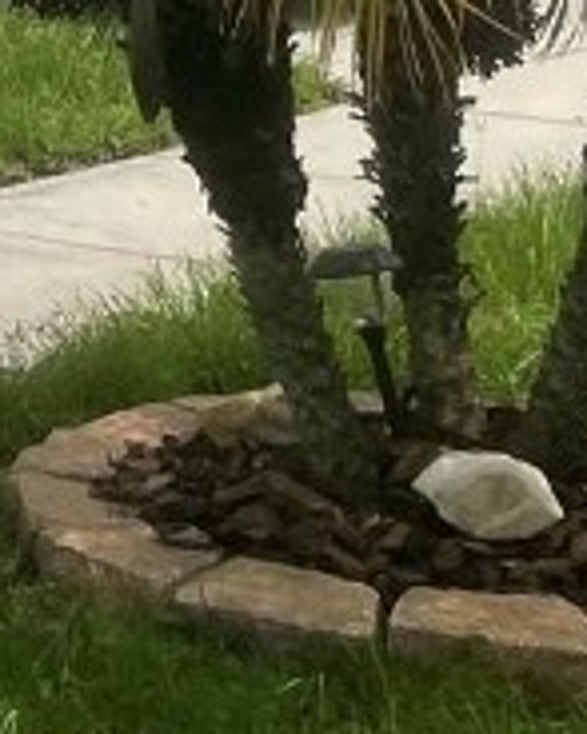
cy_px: -706
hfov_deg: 9.3
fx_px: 3065
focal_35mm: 141
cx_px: -994
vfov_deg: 12.2
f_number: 1.6
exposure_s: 1/6494
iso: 32
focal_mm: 4.2
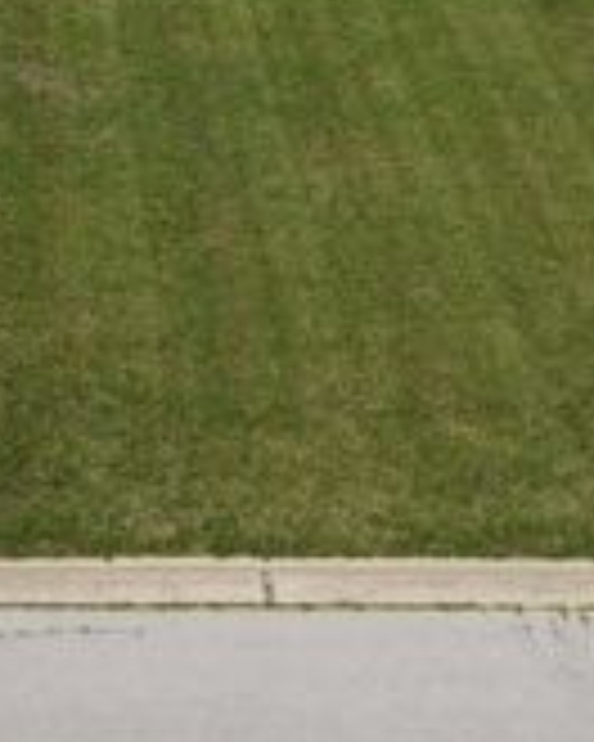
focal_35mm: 71
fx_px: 1560
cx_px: -9
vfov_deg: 24.8
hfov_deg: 20.8
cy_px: -83
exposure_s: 1/640
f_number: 2.8
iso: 100
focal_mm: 4.5
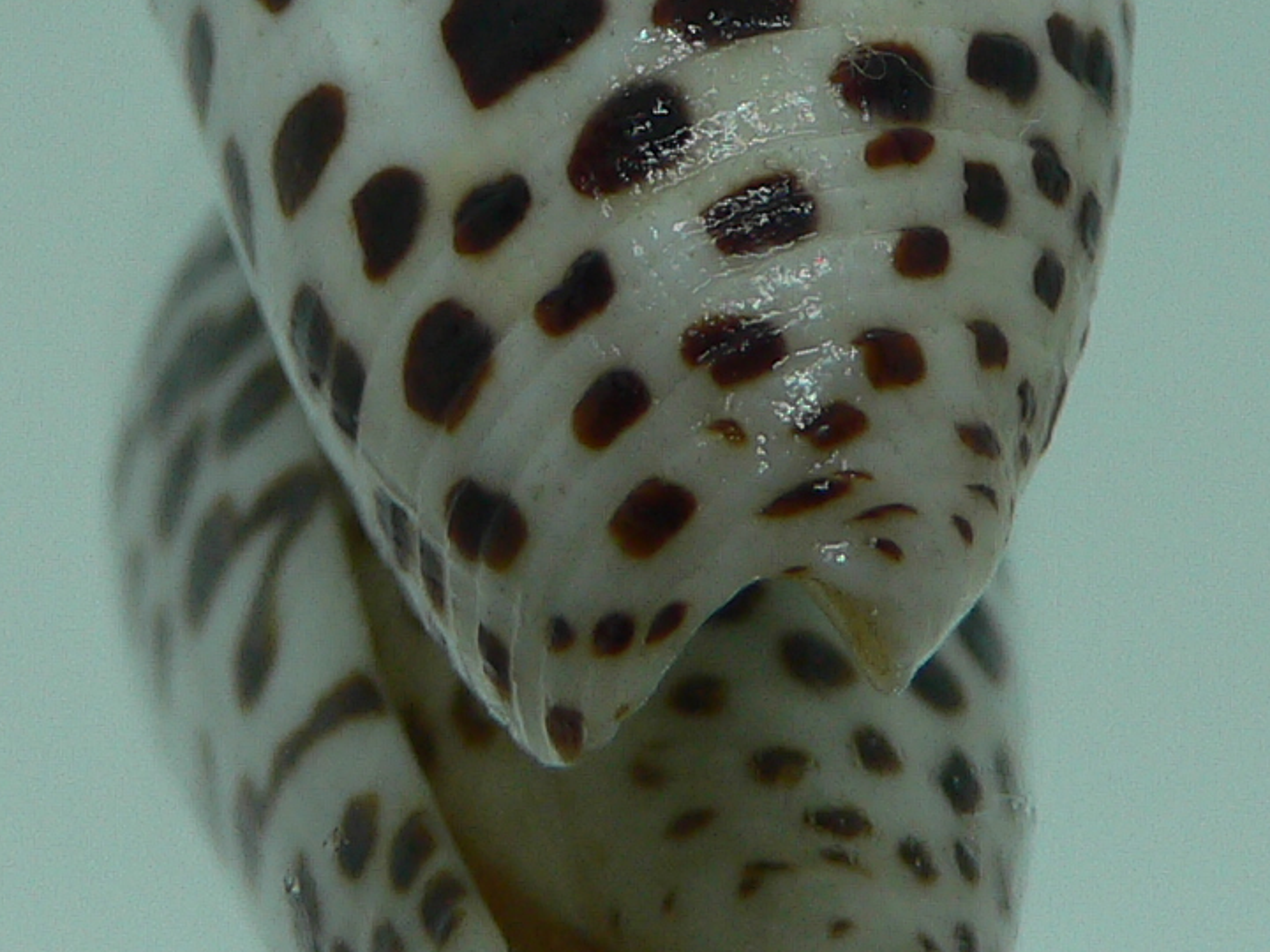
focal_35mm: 98
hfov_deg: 20.0
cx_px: 621
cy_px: -2
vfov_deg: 14.8
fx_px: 3595
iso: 80
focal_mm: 4.6
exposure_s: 1/80
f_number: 2.8
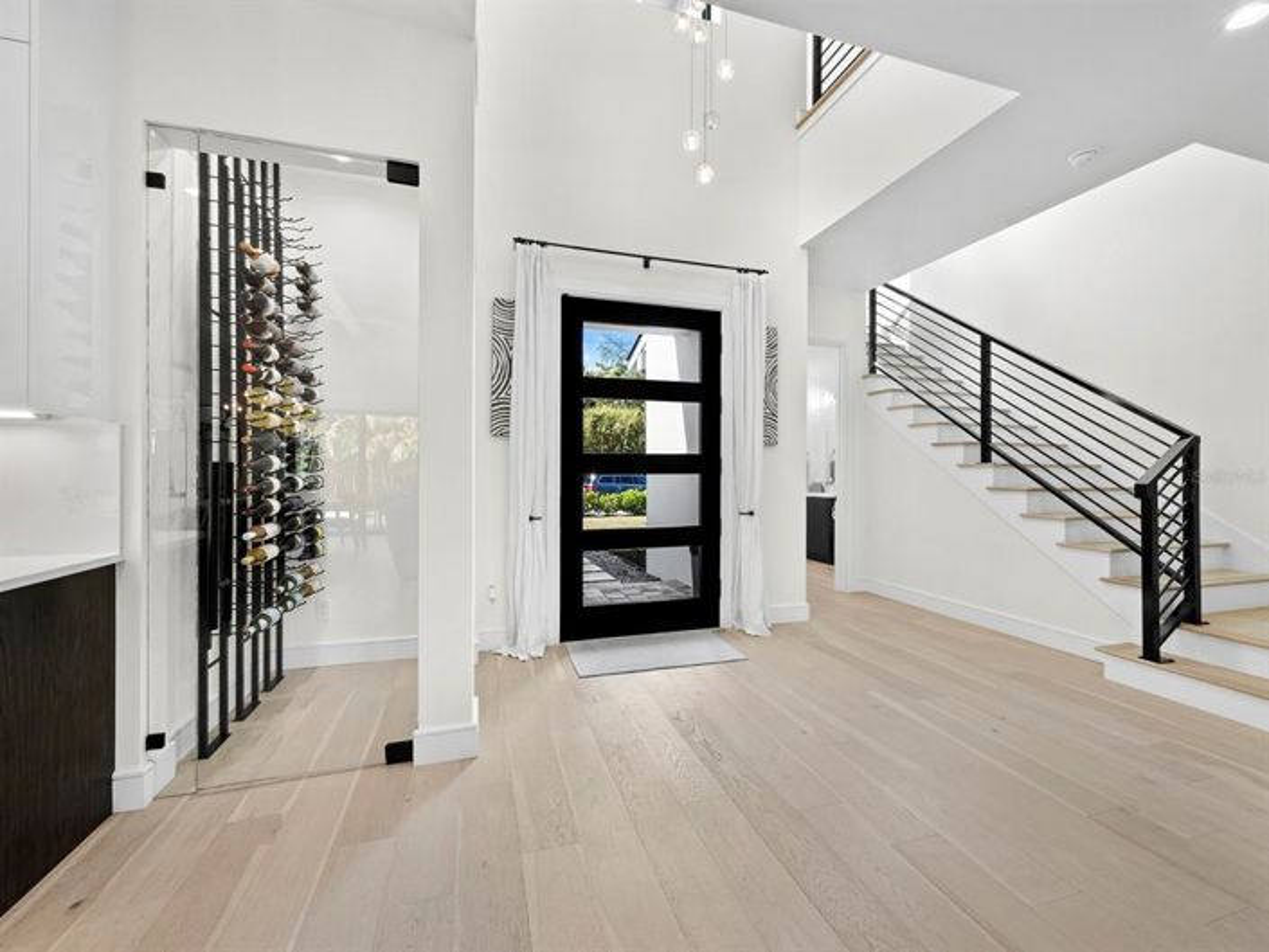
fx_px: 513
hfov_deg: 102.1
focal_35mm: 14
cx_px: 634
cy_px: 476
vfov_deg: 85.7
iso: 320
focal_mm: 7
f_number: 11
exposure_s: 1/5
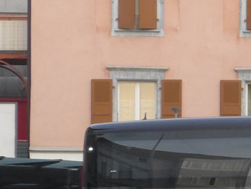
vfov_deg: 3.9
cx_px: 427
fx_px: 2735
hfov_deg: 5.2
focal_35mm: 377
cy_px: 172
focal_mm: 21.6
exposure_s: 1/320
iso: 500
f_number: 4.9
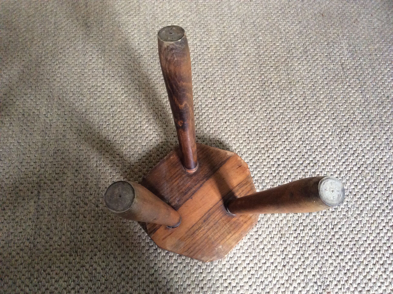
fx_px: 363
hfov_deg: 56.9
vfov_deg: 44.1
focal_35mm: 32
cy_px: 147
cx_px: 196
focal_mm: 3.3
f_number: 2.4
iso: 200
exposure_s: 1/25
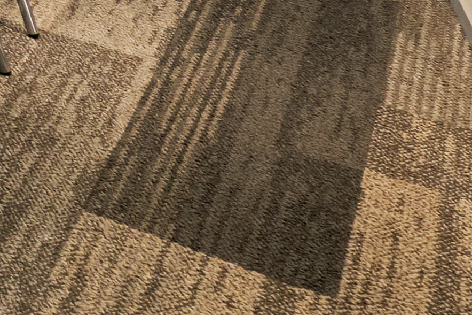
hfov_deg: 12.4
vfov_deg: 10.2
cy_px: -591
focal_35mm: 104
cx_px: -827
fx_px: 1363
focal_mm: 10
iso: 800
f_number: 7.1
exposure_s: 1/400
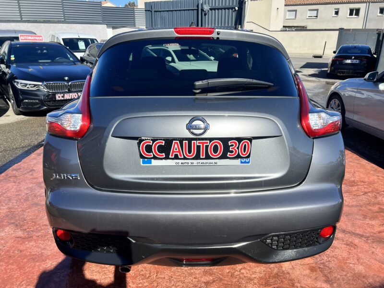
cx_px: 192
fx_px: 288
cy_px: 144
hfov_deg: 67.3
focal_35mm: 26
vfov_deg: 53.1
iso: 50
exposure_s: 1/3460
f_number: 1.5
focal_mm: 5.7
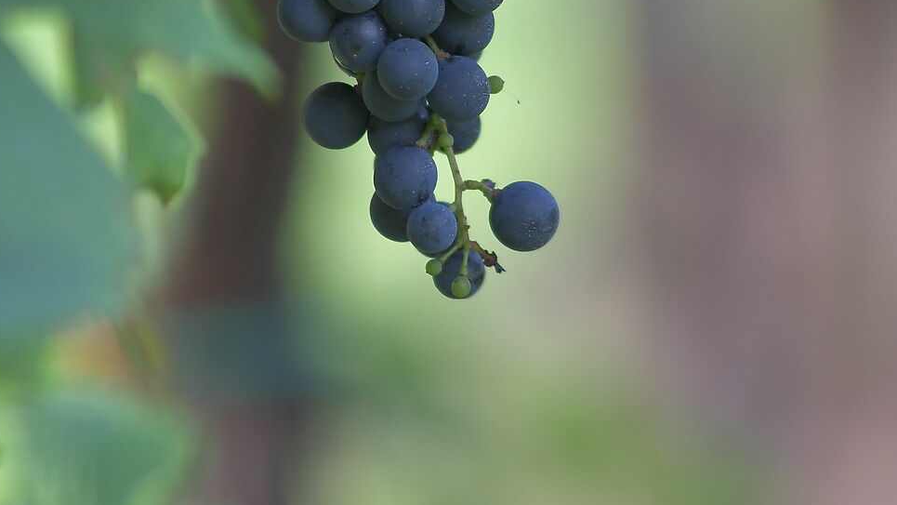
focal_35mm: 331
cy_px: -219
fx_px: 7873
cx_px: 983
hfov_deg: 6.5
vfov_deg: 3.7
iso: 100
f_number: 1.4
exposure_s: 1/250
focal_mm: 85
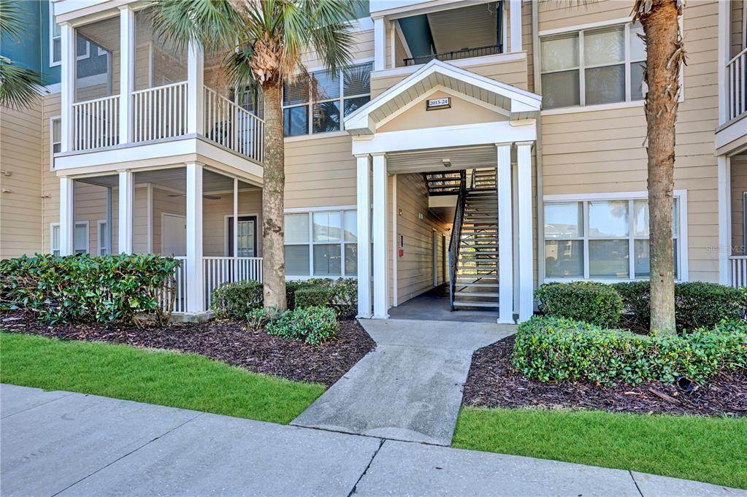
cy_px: 248
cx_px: 374
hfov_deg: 93.3
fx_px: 353
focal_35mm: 17
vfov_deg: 70.4
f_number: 8
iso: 100
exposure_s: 1/60
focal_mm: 17
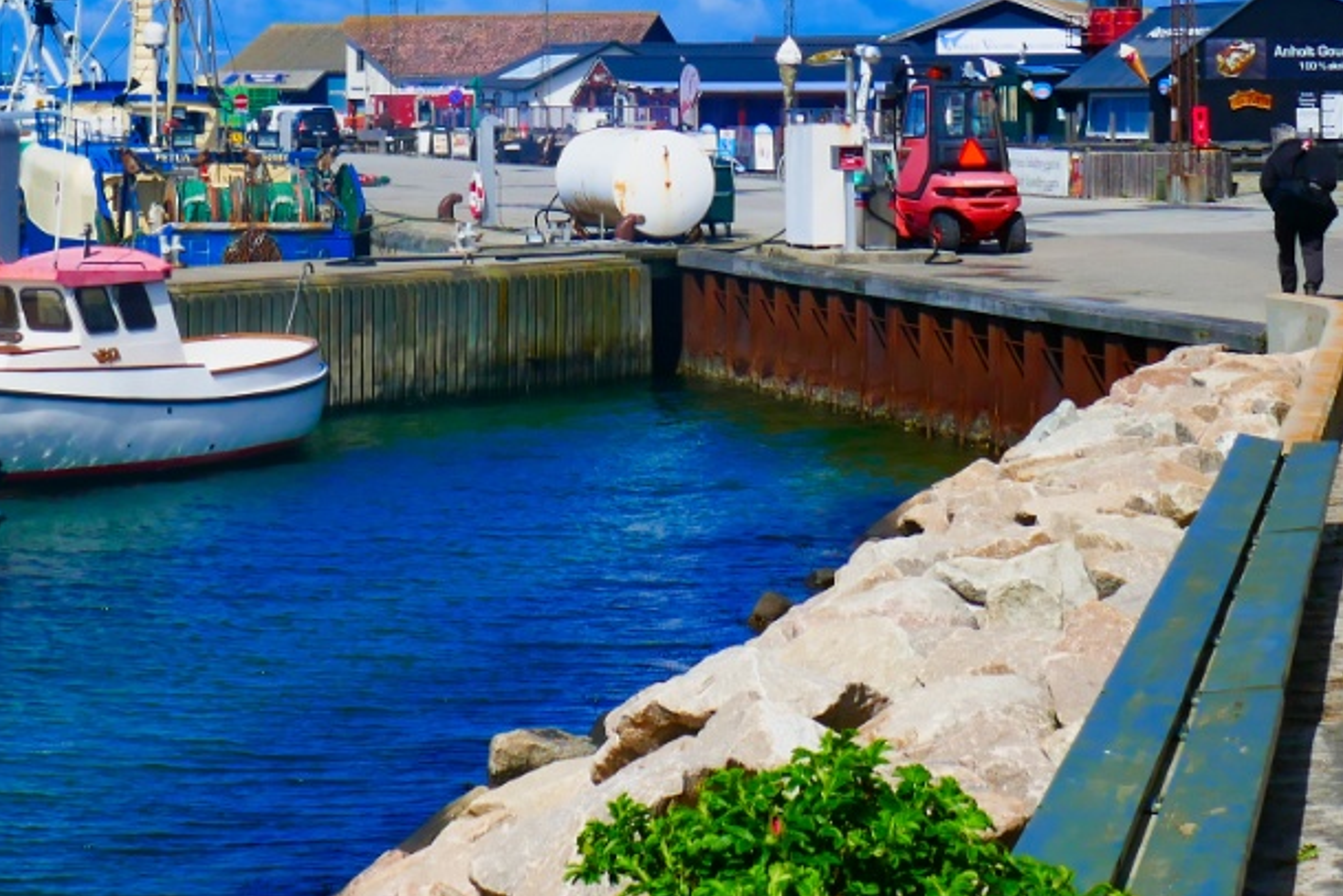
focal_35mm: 97
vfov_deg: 13.8
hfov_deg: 21.0
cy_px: -132
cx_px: 577
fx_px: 3619
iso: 125
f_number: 5
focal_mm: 13.6
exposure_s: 1/1600
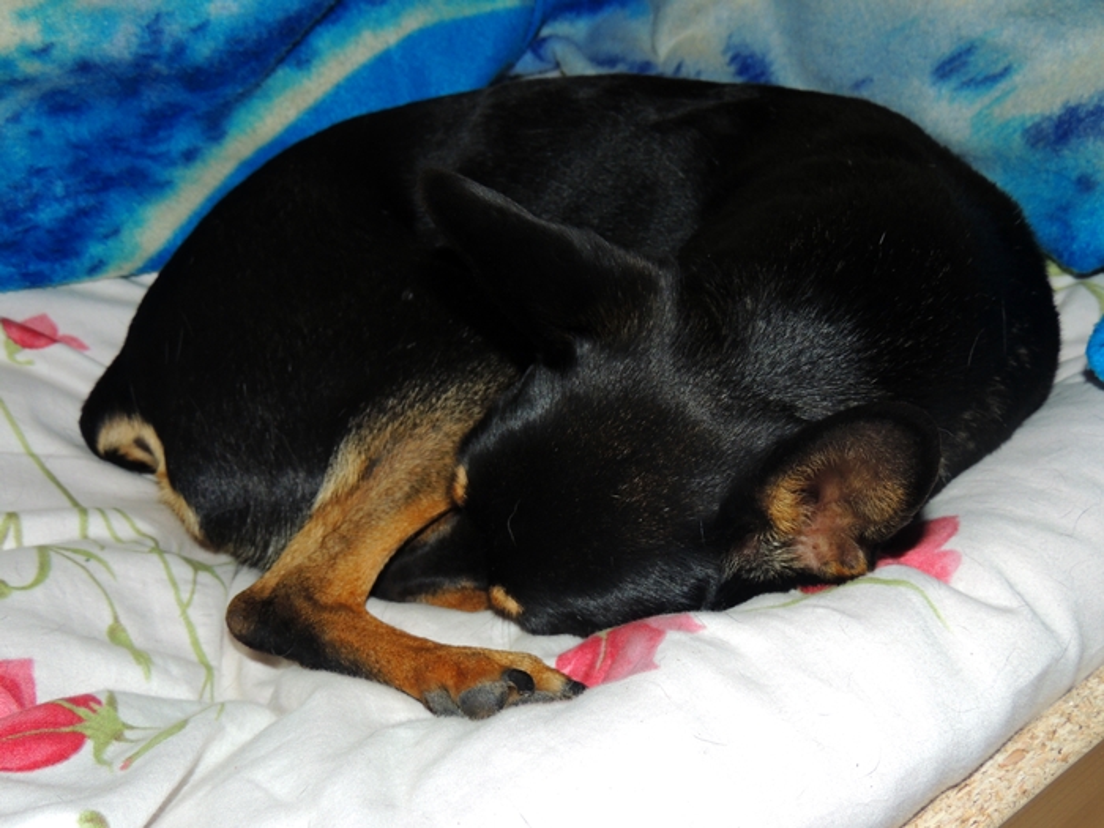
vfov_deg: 36.0
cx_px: 552
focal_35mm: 40
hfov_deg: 46.8
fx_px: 1276
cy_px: 414
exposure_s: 1/30
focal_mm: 7.1
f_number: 3.3
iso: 200
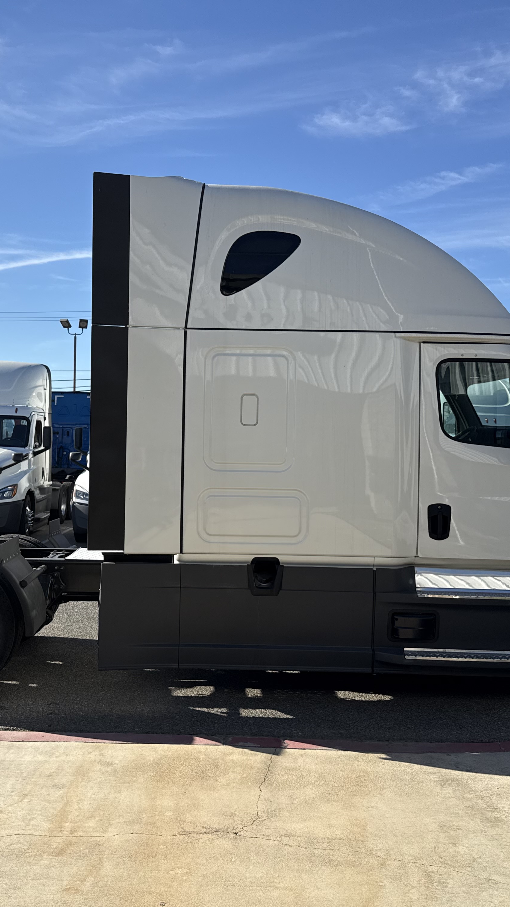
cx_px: 210
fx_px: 842
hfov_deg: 33.6
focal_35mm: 35
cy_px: 455
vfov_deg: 56.6
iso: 80
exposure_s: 1/4405
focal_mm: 6.76
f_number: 1.78
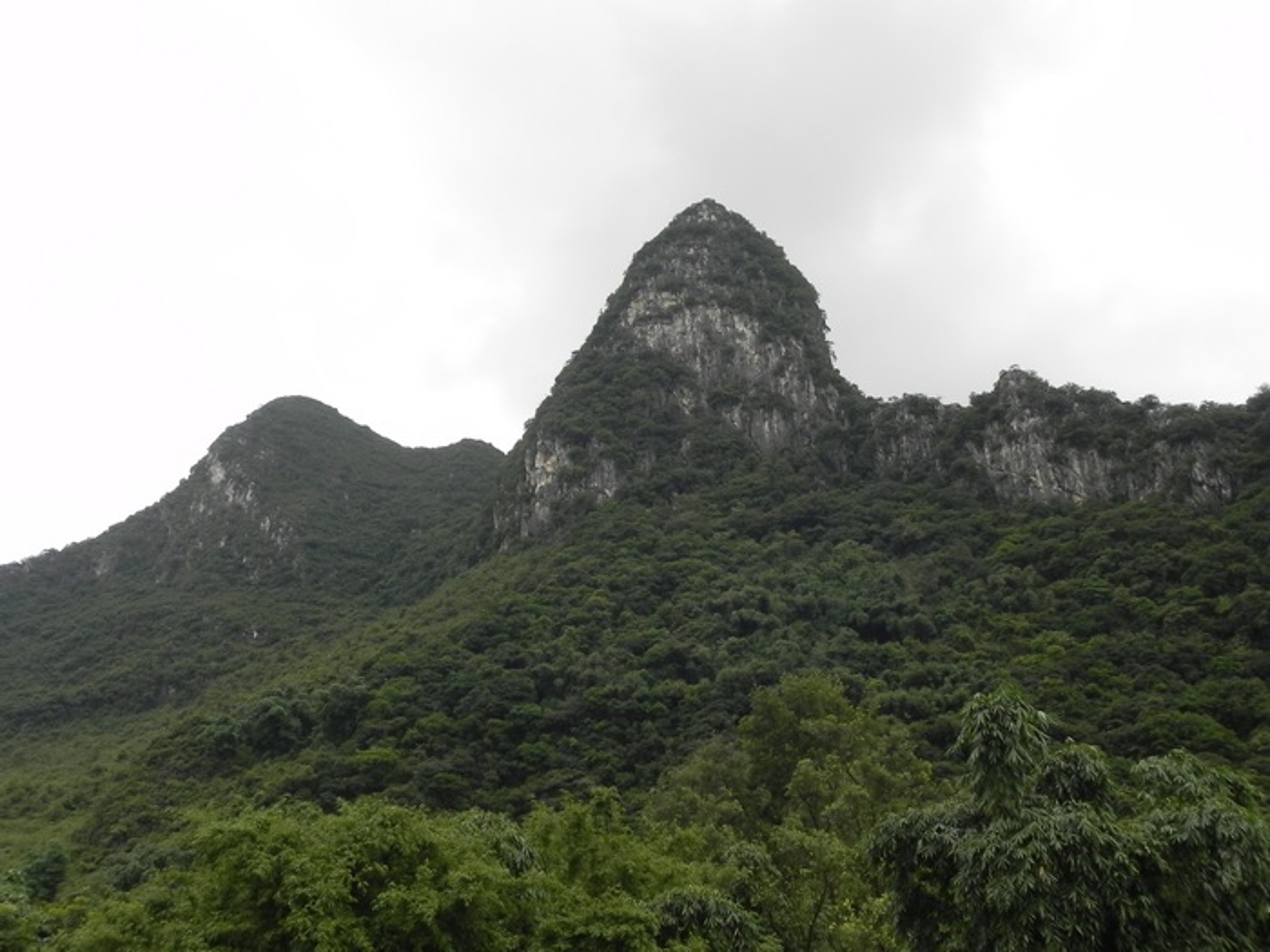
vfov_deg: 38.7
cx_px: 635
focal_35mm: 37
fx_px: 1357
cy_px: 476
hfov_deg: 50.1
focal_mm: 6.6
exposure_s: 1/303
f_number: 5.6
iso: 160
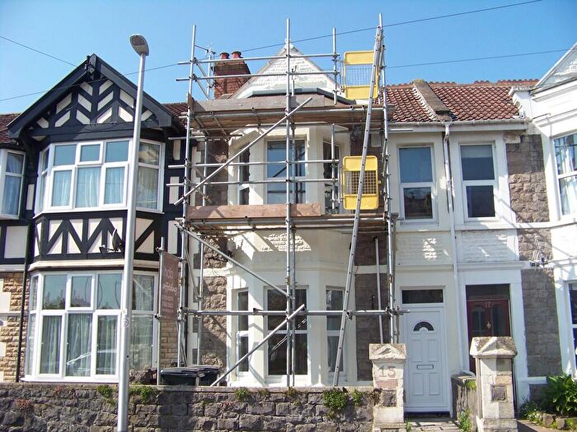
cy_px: 216
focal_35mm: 36
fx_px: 600
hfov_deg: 51.4
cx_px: 288
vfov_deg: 39.7
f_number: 3.2
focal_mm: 5.85
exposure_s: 1/640
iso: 64
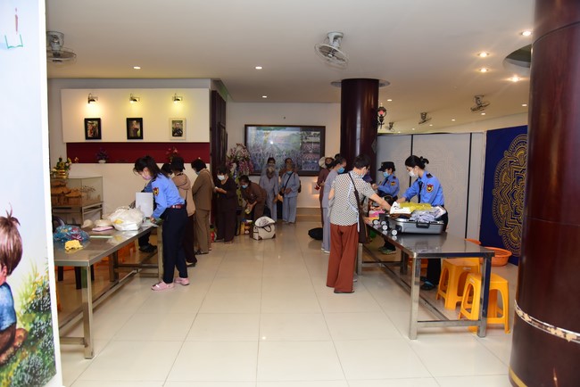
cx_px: 290
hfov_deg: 73.7
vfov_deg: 53.2
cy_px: 194
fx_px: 387
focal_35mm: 24
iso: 1250
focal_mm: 24
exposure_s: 1/50
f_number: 5
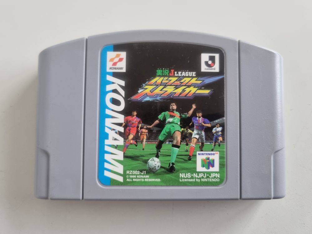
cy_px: 117
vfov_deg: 53.1
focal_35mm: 26
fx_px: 234
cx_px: 156
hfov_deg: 67.3
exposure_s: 1/50
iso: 500
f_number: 1.8
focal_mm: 5.4
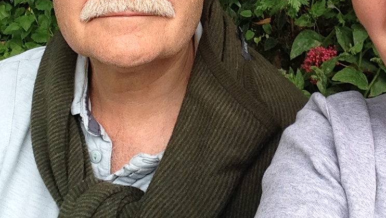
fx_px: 635
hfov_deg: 33.6
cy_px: -15
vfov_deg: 18.8
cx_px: 249
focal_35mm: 62
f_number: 2.4
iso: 50
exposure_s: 1/227
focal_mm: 2.15
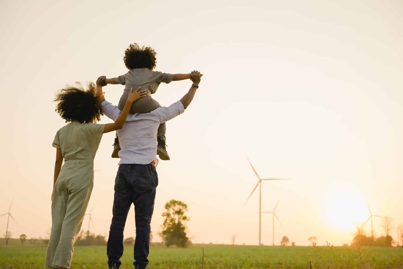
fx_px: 504
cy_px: 134
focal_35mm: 45
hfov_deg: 43.6
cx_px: 202
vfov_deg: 29.9
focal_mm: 45
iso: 100
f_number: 2.8
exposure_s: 1/640
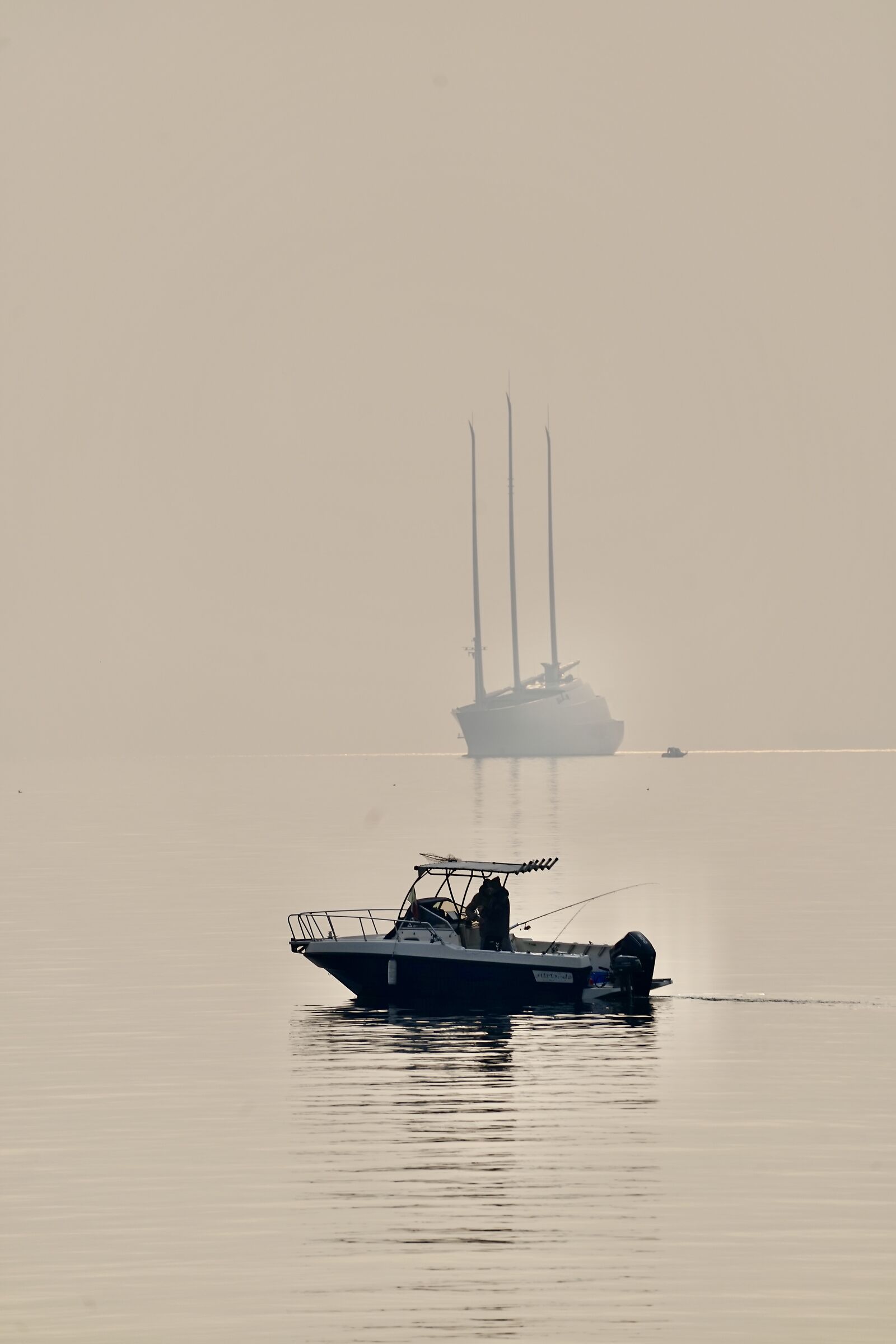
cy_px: 672
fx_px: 11199
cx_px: 448
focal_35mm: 300
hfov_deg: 4.6
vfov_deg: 6.9
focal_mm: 300
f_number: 9
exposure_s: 1/500
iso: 100
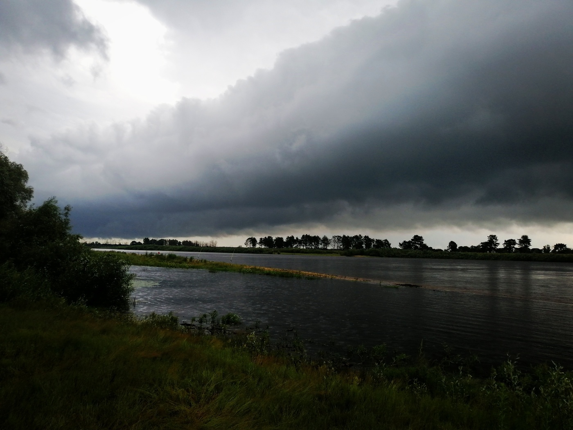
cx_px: 286
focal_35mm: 26
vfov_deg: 53.1
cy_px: 215
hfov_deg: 67.3
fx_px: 430
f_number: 1.8
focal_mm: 3.95
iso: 80
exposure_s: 1/60
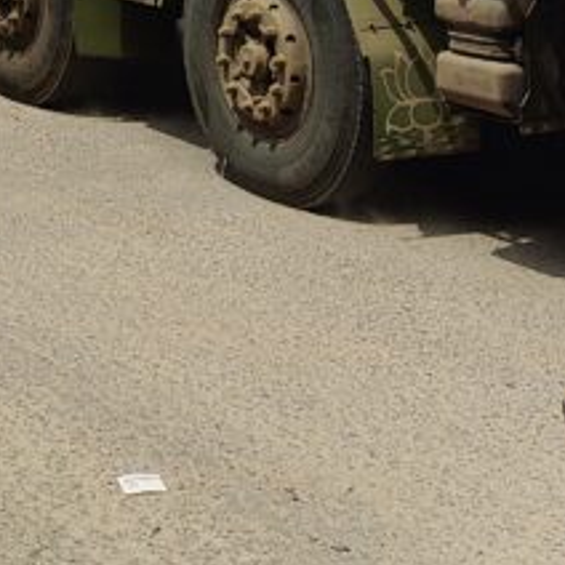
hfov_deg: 17.5
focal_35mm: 98
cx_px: 53
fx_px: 1810
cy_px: -494
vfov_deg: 15.1
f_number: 1.8
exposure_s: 1/3758
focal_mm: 6.06
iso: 50
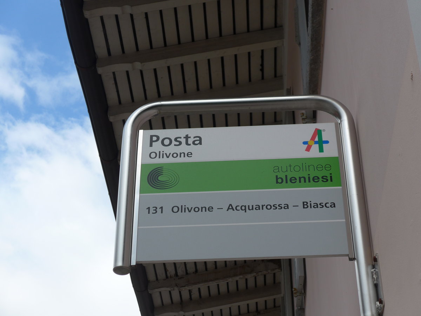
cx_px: 210
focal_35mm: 74
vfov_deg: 19.9
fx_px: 900
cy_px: 158
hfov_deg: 26.3
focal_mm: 15
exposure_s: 1/400
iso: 80
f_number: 4.2
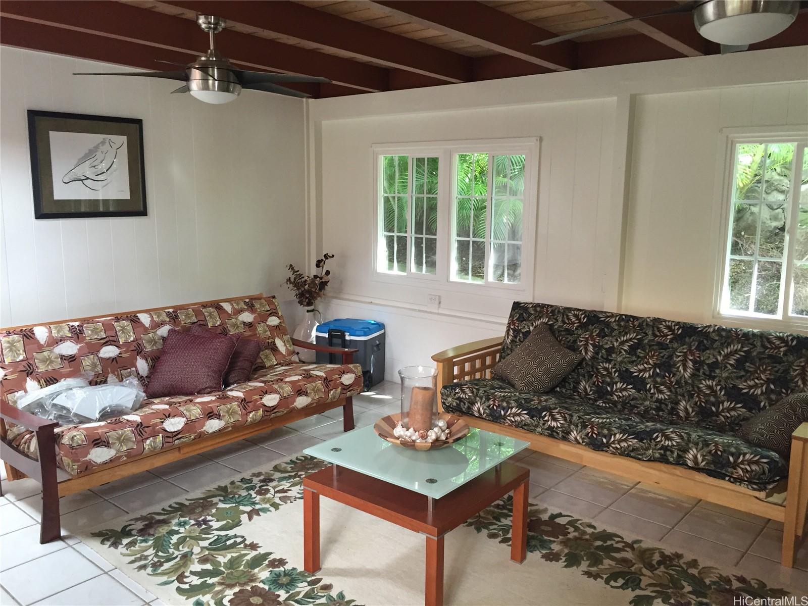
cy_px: 303
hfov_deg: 61.7
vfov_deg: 48.2
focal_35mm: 29
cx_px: 404
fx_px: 677
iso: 125
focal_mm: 4.15
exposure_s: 1/30
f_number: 2.2
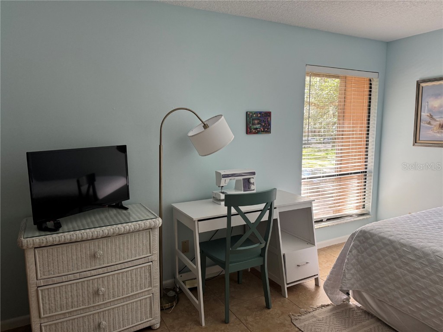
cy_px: 166
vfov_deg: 56.8
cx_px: 222
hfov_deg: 71.6
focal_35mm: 24
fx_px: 307
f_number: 1.78
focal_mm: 6.76
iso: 200
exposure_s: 1/121
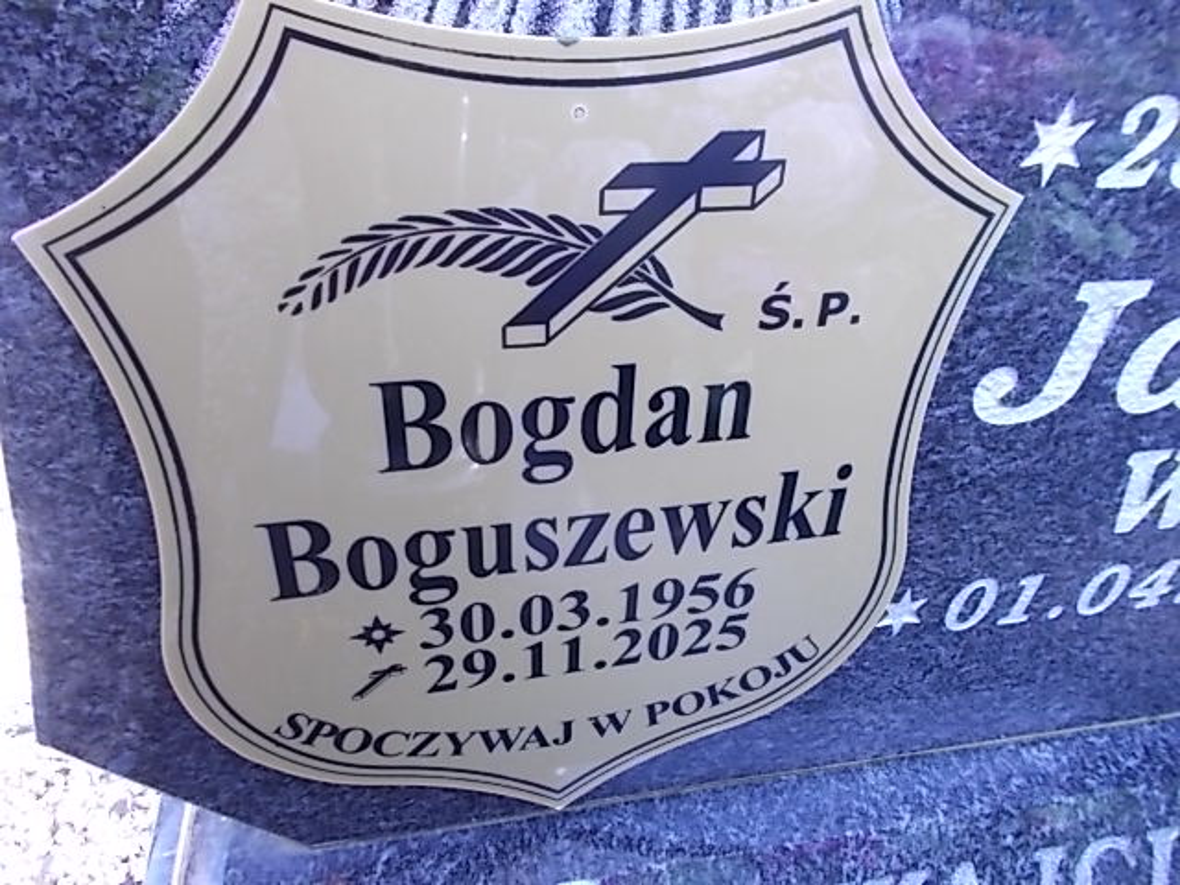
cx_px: 590
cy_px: 442
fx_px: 886
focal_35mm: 26
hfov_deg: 67.3
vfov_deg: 53.1
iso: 125
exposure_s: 1/25
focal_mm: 4.6
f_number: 3.2
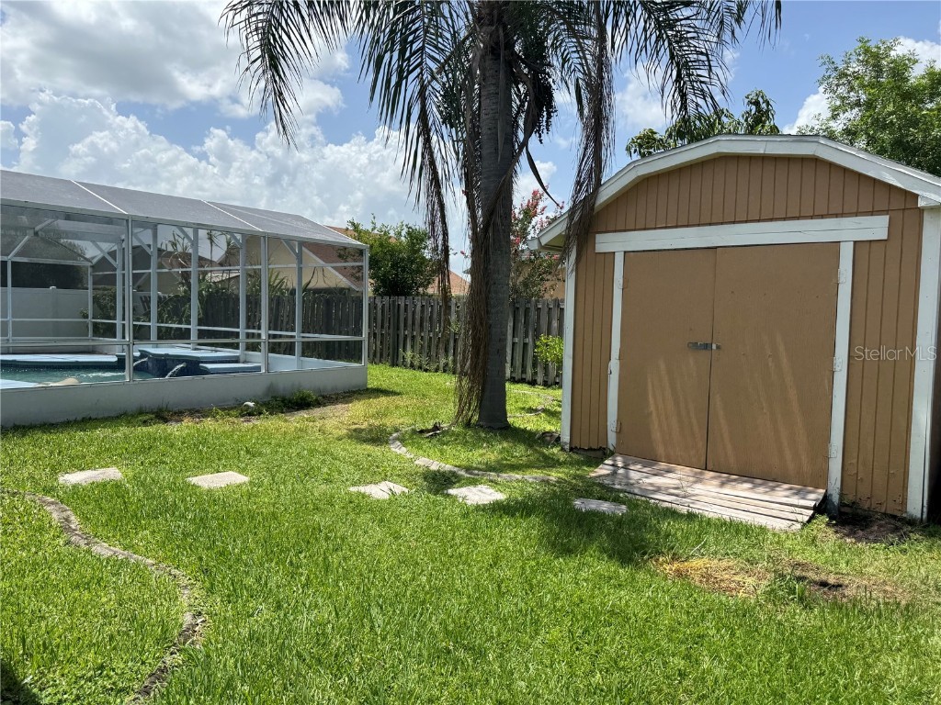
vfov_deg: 56.8
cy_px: 352
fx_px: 652
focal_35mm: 24
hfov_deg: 71.6
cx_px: 470
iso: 80
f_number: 1.78
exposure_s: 1/4310
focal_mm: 6.76
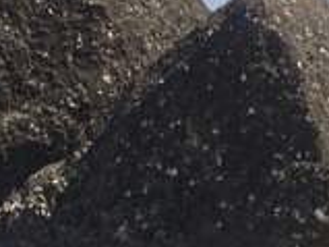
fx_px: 1577
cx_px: 95
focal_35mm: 166
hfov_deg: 11.9
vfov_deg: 8.3
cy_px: 559
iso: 32
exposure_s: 1/3425
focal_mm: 4.15
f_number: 2.2
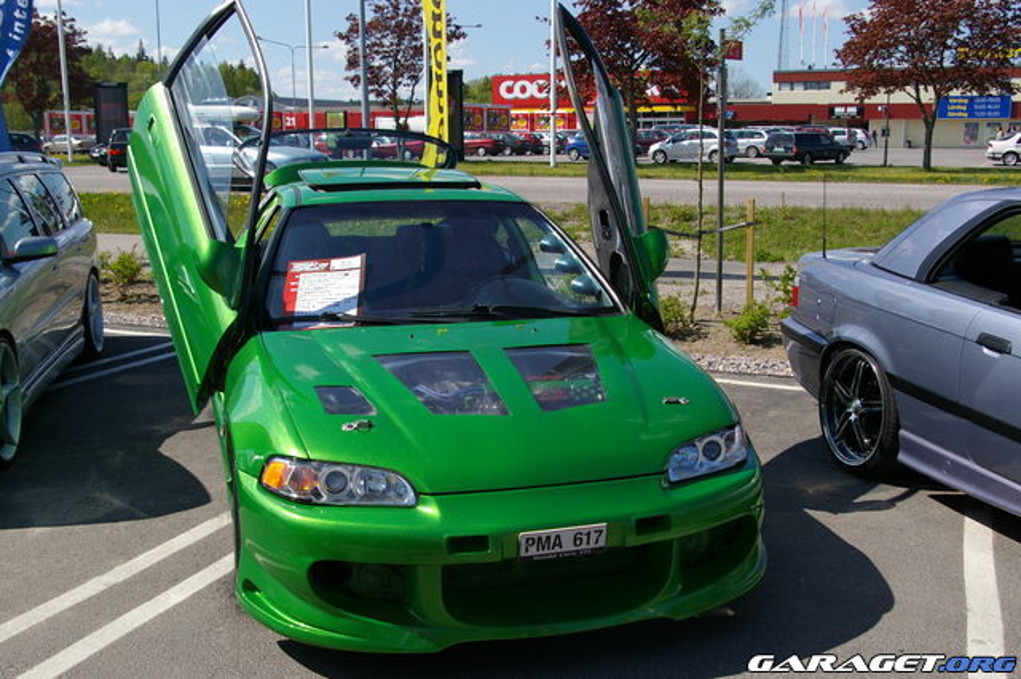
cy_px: 340
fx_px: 1105
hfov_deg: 49.6
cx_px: 510
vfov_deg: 34.2
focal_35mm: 39
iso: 200
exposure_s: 1/400
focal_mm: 26
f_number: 8
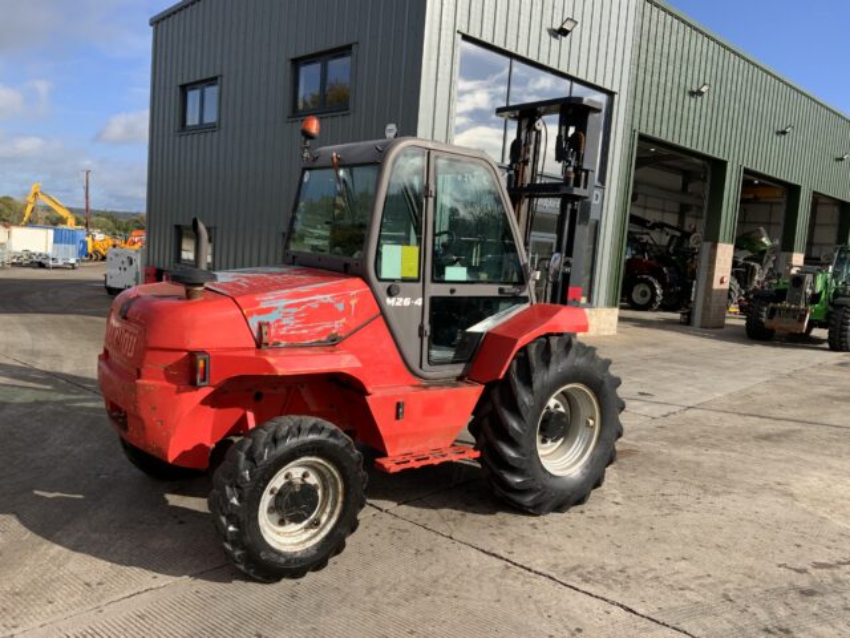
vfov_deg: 48.2
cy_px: 319
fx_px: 712
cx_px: 425
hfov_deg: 61.7
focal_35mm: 29
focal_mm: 3
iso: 16
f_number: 1.8
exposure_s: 1/1626
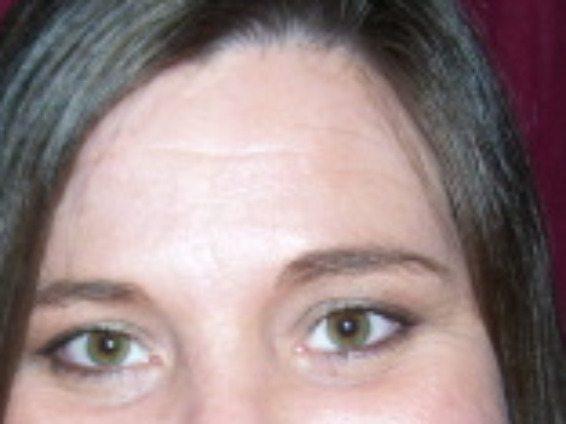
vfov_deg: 13.6
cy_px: 433
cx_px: 210
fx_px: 1750
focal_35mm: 107
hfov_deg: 18.3
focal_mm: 6
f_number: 2.7
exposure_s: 1/60
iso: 80
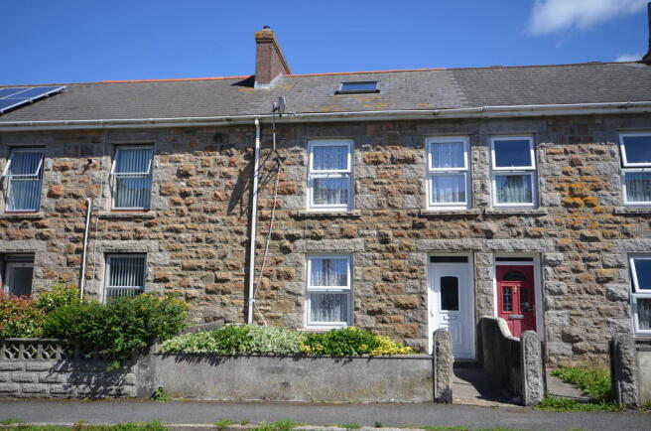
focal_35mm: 30
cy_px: 216
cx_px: 326
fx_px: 541
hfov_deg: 62.0
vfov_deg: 43.4
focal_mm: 20
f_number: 8
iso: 140
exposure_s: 1/250
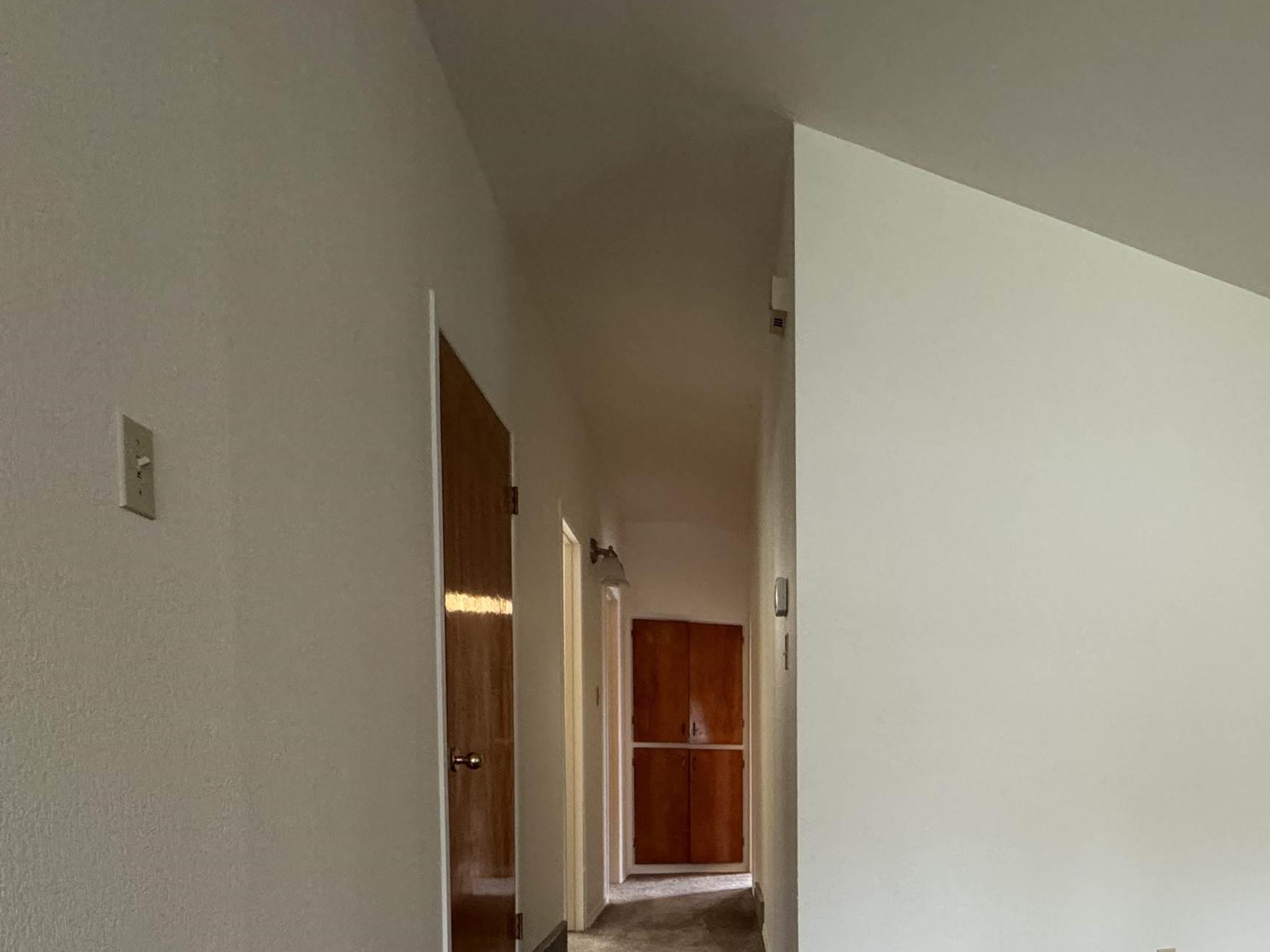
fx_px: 917
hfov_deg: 62.9
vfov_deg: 50.0
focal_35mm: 25
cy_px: 819
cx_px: 1034
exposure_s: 1/60
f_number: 2.2
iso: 320
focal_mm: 2.22
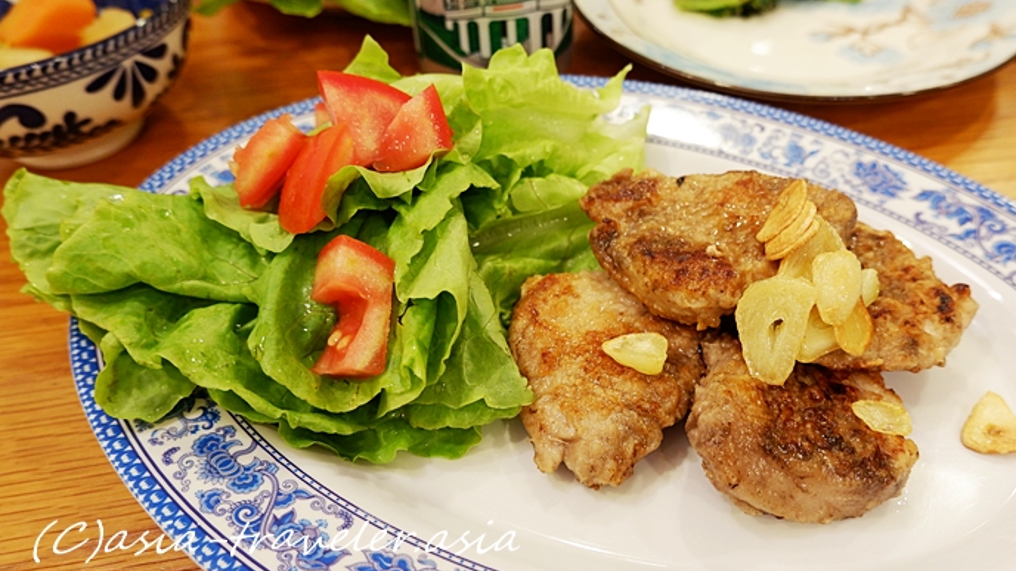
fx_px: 754
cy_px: 293
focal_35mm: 28
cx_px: 554
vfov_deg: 41.5
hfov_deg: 67.8
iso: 1000
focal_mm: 15
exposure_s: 1/25
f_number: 4
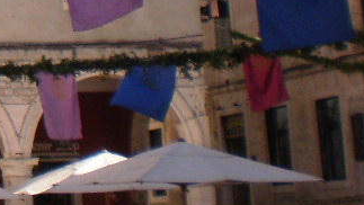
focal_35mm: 164
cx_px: -336
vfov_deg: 7.0
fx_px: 1584
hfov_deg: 11.9
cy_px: -295
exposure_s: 1/400
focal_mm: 6.3
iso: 100
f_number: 4.6
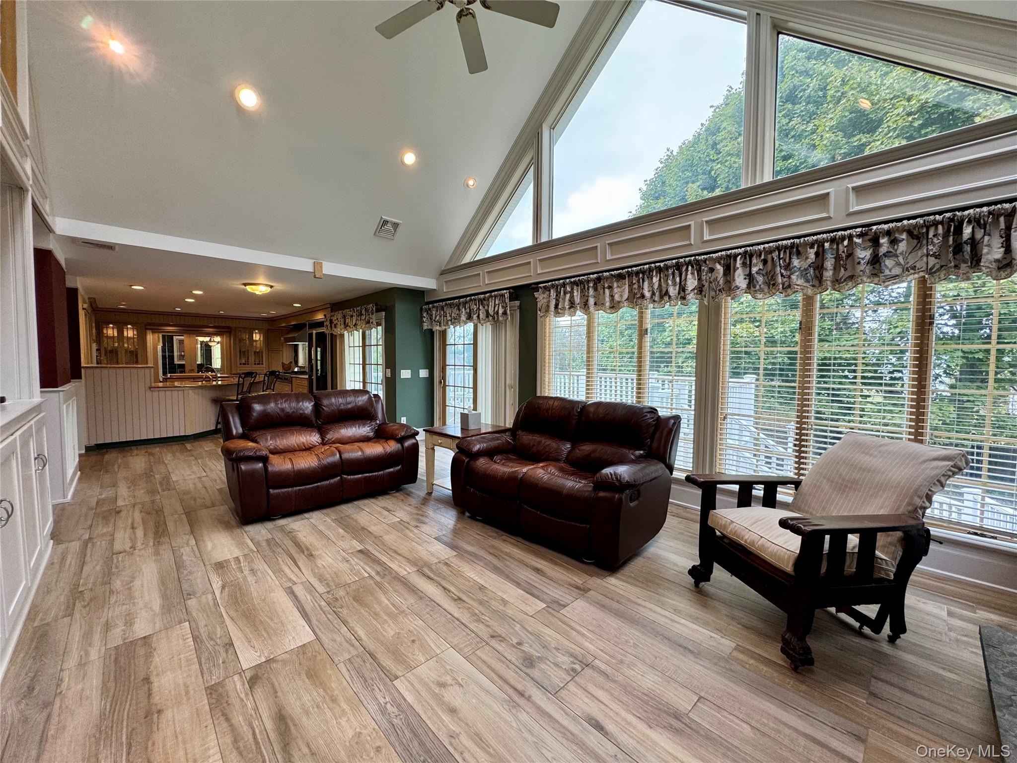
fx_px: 411
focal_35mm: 14
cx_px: 508
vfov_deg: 85.7
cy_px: 382
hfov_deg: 102.1
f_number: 2.2
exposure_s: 1/120
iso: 125
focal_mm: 2.22
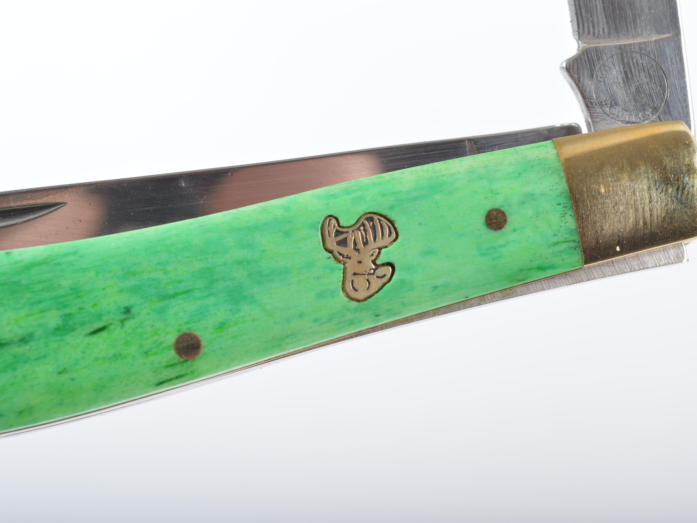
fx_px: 1803
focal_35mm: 90
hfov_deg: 21.9
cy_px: 262
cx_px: 393
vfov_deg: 16.5
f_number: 13
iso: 100
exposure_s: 1/200
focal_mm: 55
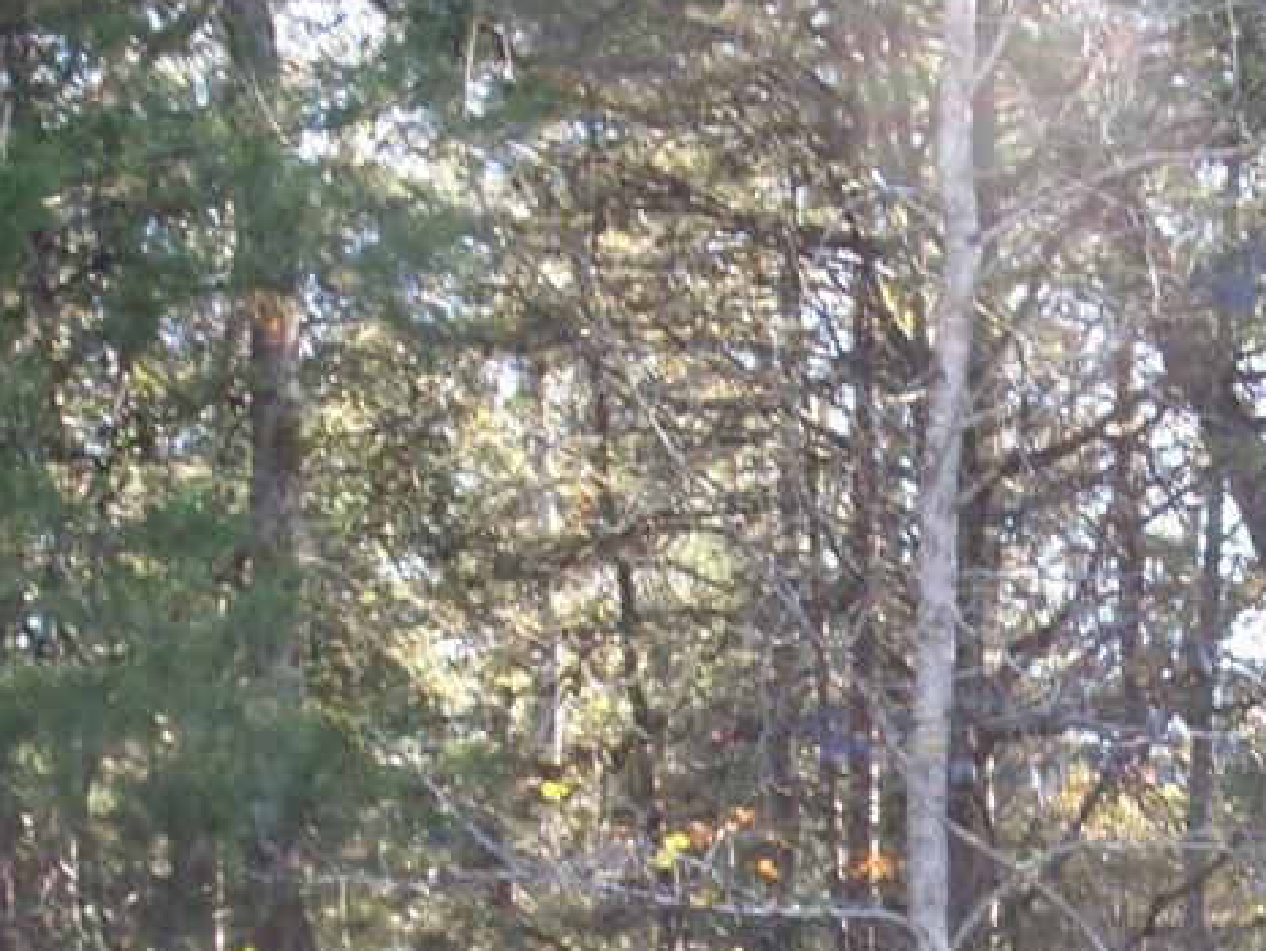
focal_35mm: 101
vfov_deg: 14.4
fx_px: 3696
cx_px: 1146
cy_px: 1013
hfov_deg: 19.1
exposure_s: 1/34
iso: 101
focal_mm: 8.3
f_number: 4.1
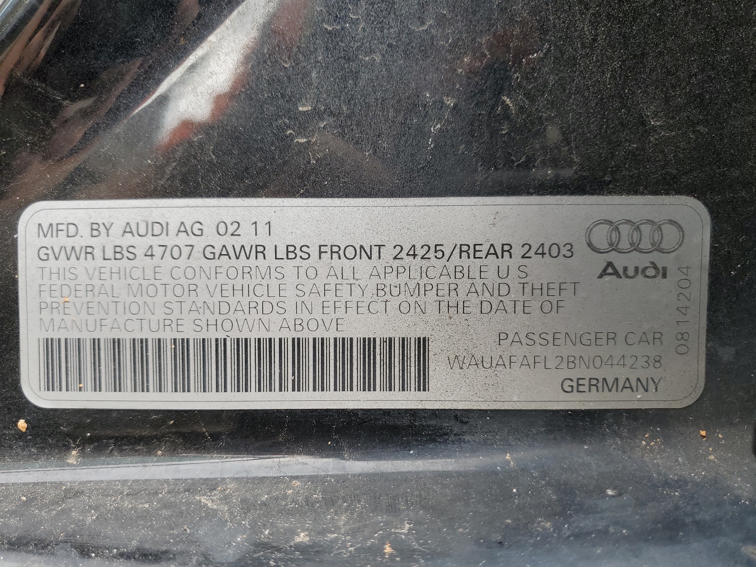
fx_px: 568
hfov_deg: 67.3
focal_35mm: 26
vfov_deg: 53.1
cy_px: 284
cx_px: 378
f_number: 1.5
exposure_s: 1/189
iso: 50
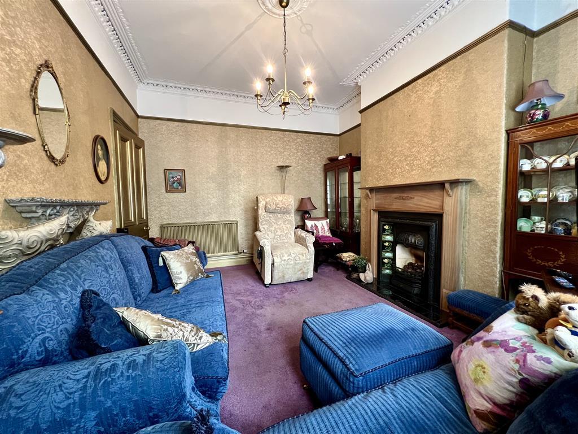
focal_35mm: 13
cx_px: 289
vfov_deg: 89.9
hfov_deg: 106.2
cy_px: 217
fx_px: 217
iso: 320
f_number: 1.8
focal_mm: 1.57
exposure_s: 1/50
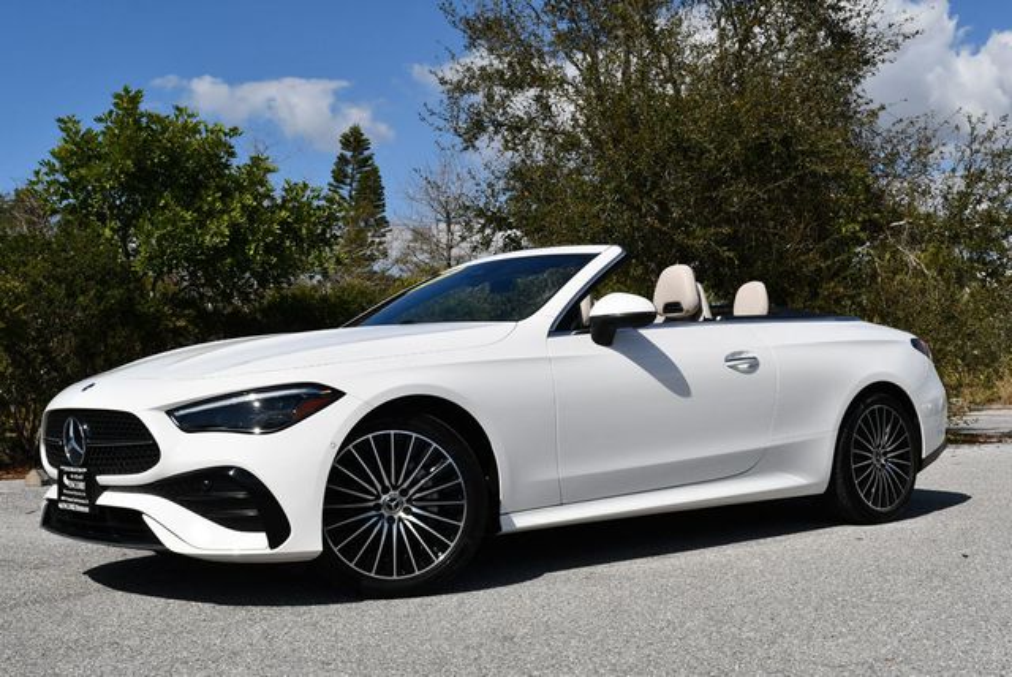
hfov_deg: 41.1
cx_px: 506
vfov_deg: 28.1
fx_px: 1351
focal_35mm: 48
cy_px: 338
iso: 100
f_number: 10
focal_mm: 24
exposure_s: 1/400
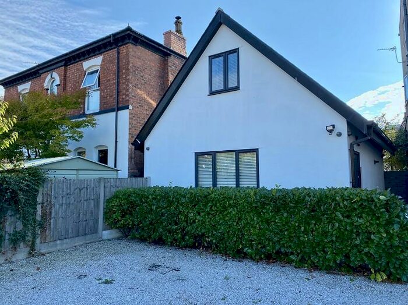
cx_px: 204
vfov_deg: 53.0
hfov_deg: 67.3
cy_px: 152
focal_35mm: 26
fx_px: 306
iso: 32
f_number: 1.8
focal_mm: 4.25
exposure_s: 1/1114
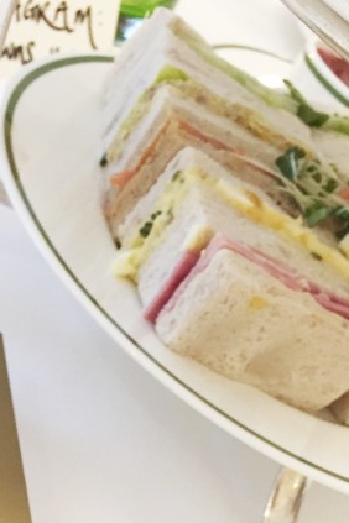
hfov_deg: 18.3
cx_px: 24
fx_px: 1061
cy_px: 627
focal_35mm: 73
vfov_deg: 25.0
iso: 125
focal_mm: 4.15
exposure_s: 1/30
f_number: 2.2
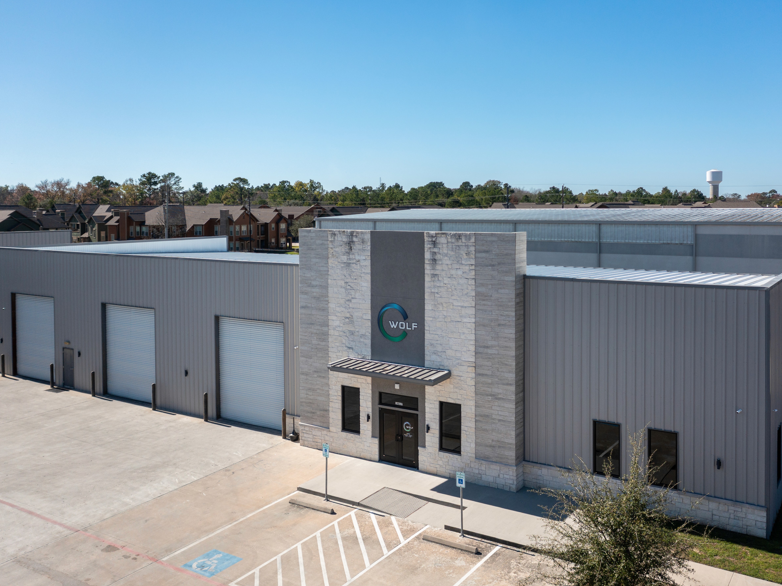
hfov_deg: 58.3
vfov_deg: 45.4
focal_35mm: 31
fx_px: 700
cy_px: 299
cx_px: 420
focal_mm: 10.26
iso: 100
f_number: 3.2
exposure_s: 1/200
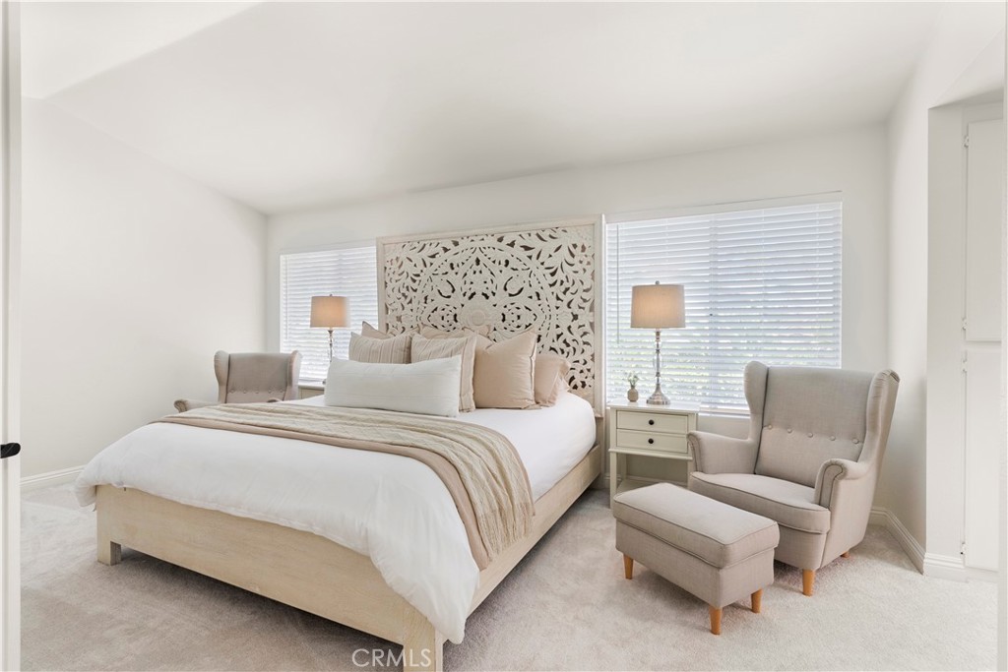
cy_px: 336
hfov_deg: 96.7
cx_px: 504
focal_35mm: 16
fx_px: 448
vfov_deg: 73.8
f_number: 9
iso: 640
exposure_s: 1/20
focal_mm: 16
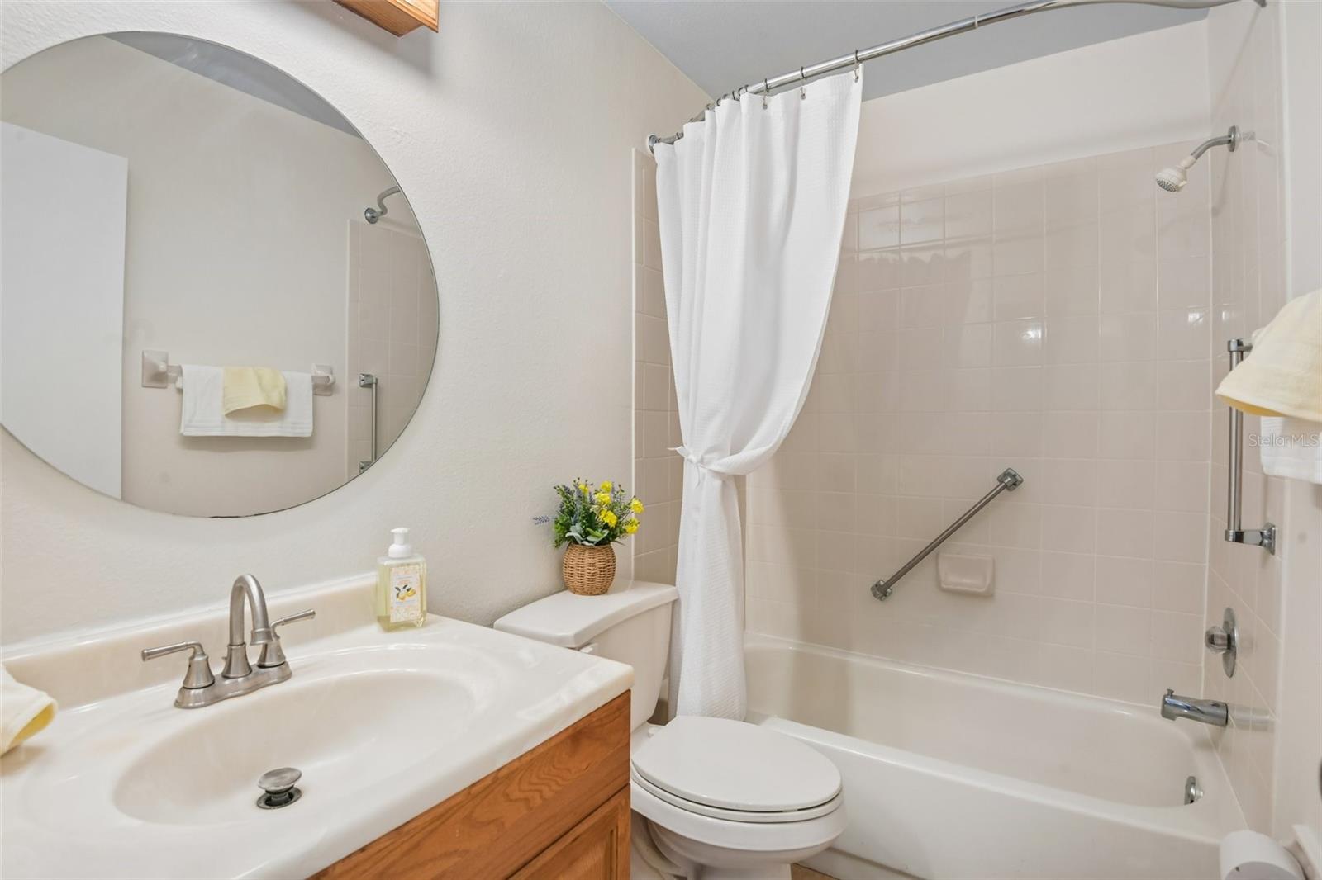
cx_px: 661
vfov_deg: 70.4
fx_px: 624
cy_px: 440
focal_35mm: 17
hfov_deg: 93.3
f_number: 8
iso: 400
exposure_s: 1/10
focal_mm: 17
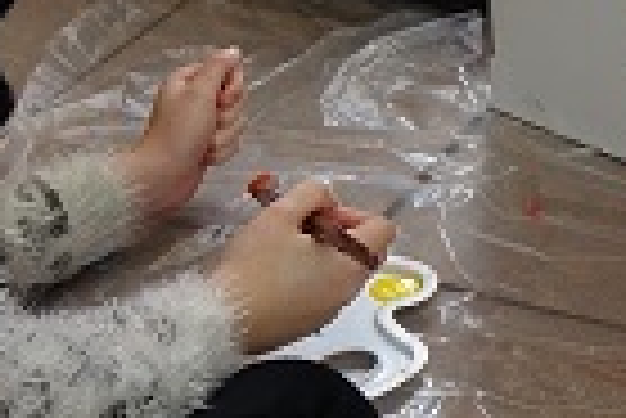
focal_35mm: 118
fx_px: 2054
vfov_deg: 11.1
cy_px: -240
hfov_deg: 16.8
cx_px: 667
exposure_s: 1/30
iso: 125
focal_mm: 10.91
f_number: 2.8
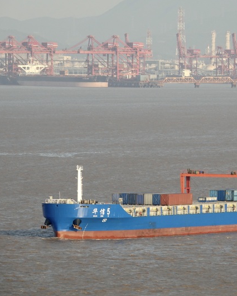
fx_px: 3844
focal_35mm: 438
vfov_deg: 4.4
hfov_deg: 3.5
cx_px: 202
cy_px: 148
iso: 100
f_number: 5.6
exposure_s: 1/320
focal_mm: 113.69
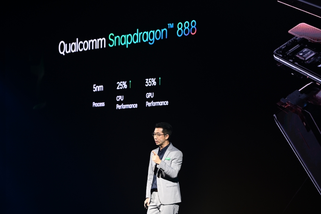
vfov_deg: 11.0
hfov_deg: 16.4
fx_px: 1114
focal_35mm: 125
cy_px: 107
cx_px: 160
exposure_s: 1/250
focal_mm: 125
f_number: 3.2
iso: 800
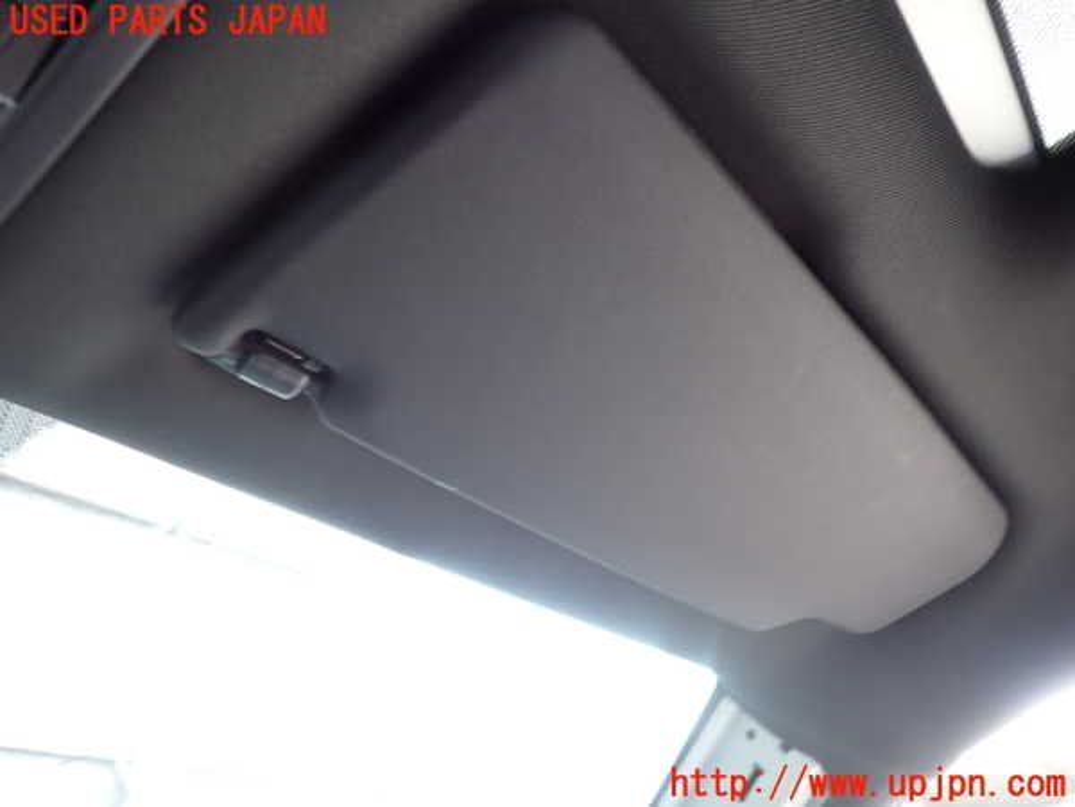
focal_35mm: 25
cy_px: 404
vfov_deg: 54.9
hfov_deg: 69.4
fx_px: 776
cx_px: 538
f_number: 2
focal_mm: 4.5
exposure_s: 1/60
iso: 200
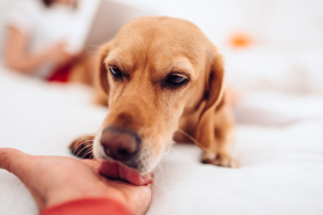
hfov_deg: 54.4
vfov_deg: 37.9
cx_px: 162
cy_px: 108
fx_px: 314
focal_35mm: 35
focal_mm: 35
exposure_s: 1/320
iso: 100
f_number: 1.4
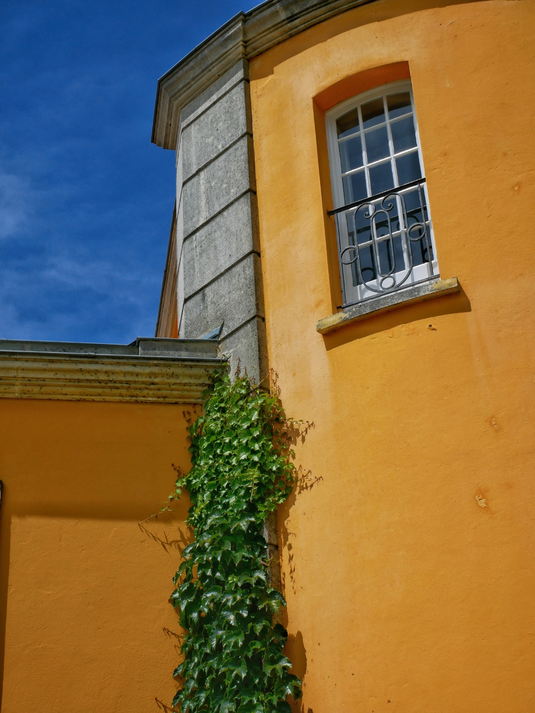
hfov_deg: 24.4
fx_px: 1236
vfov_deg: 32.2
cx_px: 268
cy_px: 356
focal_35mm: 60
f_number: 11
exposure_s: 1/500
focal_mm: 30
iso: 200
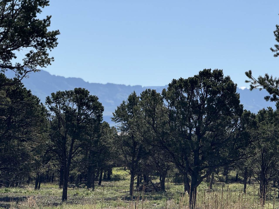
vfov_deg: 12.3
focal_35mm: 120
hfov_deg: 16.4
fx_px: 967
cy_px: 104
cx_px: 140
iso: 50
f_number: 2.8
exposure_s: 1/2525
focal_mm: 15.66
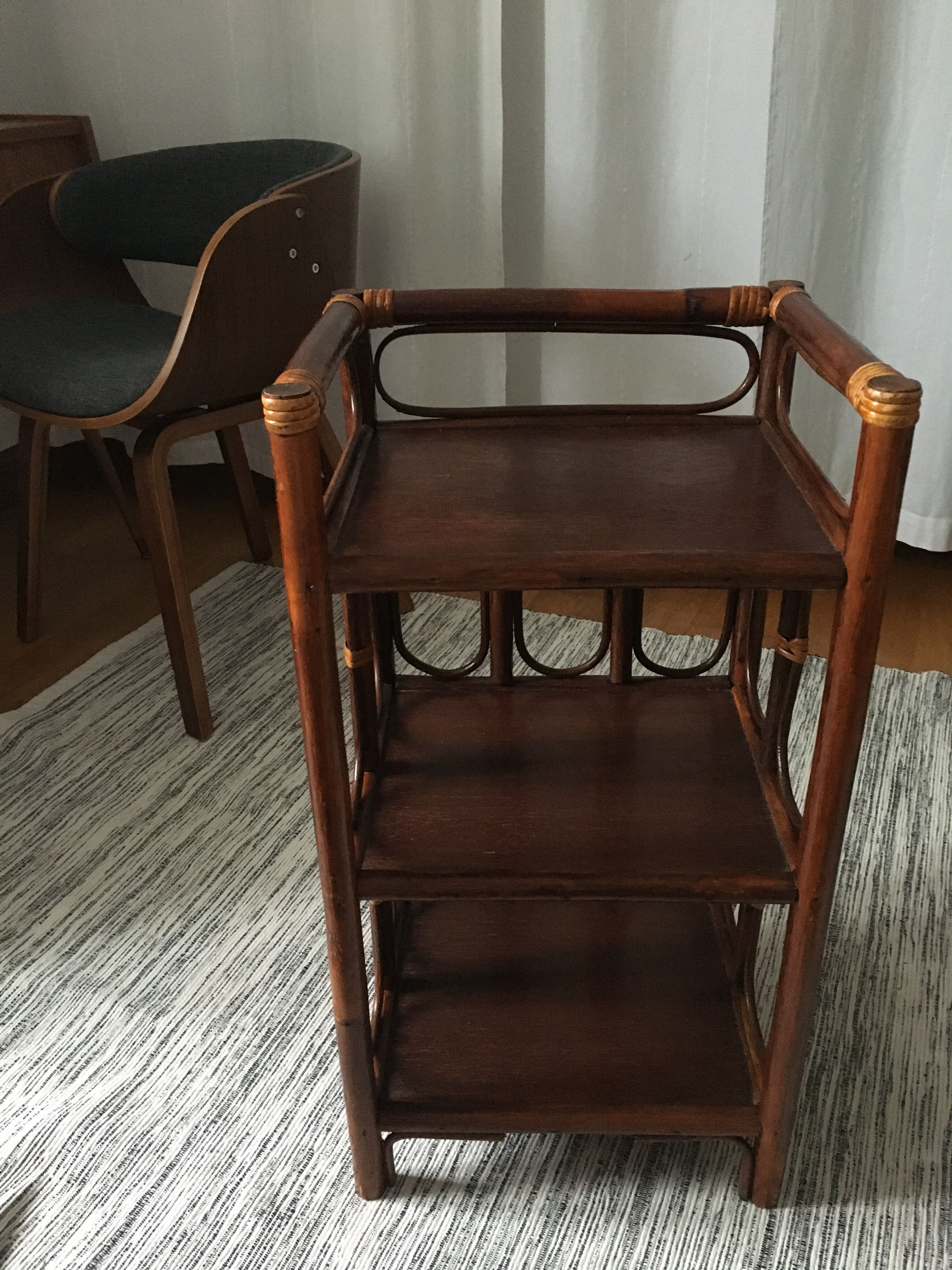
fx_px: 1063
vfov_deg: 61.7
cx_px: 476
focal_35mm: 29
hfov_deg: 48.2
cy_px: 635
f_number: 2.2
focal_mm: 4.15
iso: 320
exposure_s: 1/17
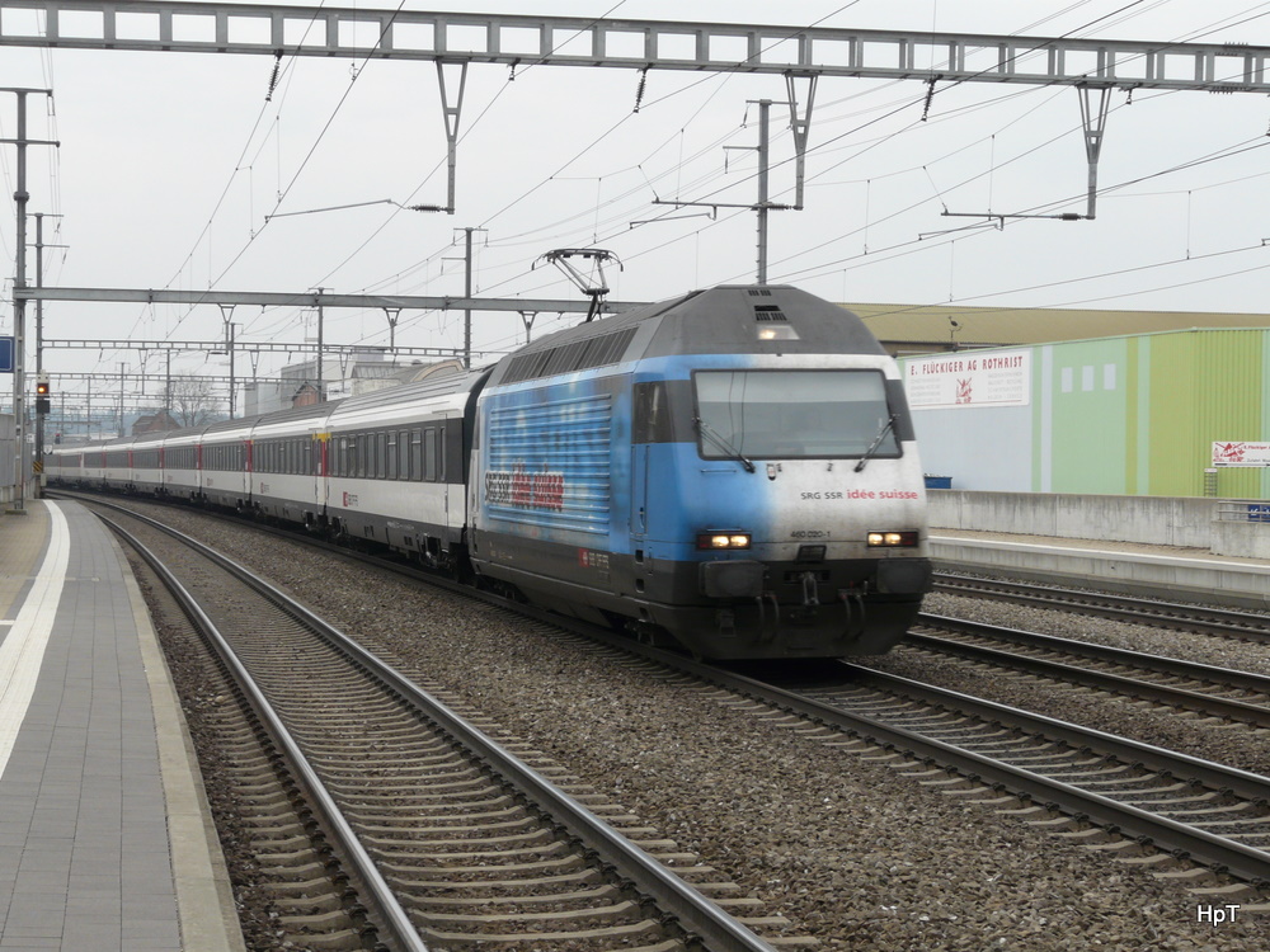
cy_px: 476
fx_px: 2825
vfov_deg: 19.1
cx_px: 635
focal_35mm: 77
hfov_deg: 25.3
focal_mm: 12.6
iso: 100
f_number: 5.6
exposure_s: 1/160
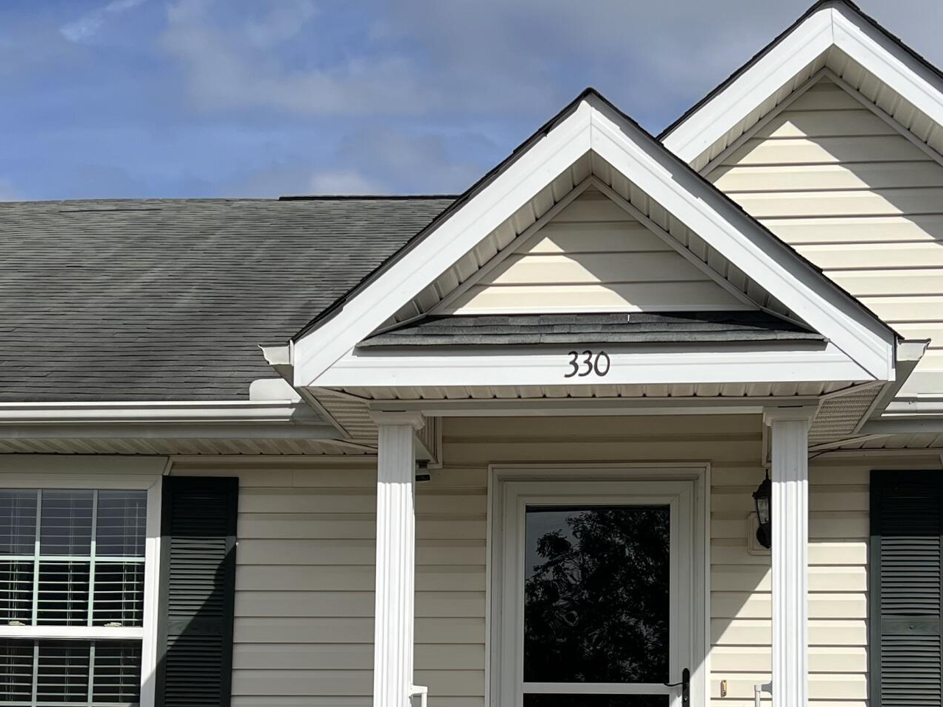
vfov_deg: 23.4
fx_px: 1662
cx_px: 518
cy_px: 630
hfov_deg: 31.7
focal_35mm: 61
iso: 50
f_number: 1.5
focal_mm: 5.7
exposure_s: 1/8000
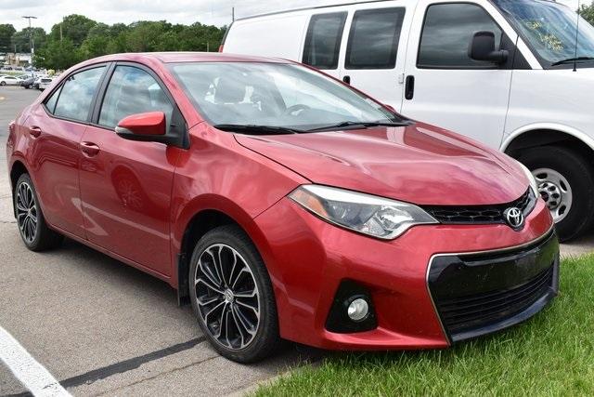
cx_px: 297
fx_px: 619
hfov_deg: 51.3
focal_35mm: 38
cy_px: 198
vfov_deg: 35.5
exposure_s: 1/400
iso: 400
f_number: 11
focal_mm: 25
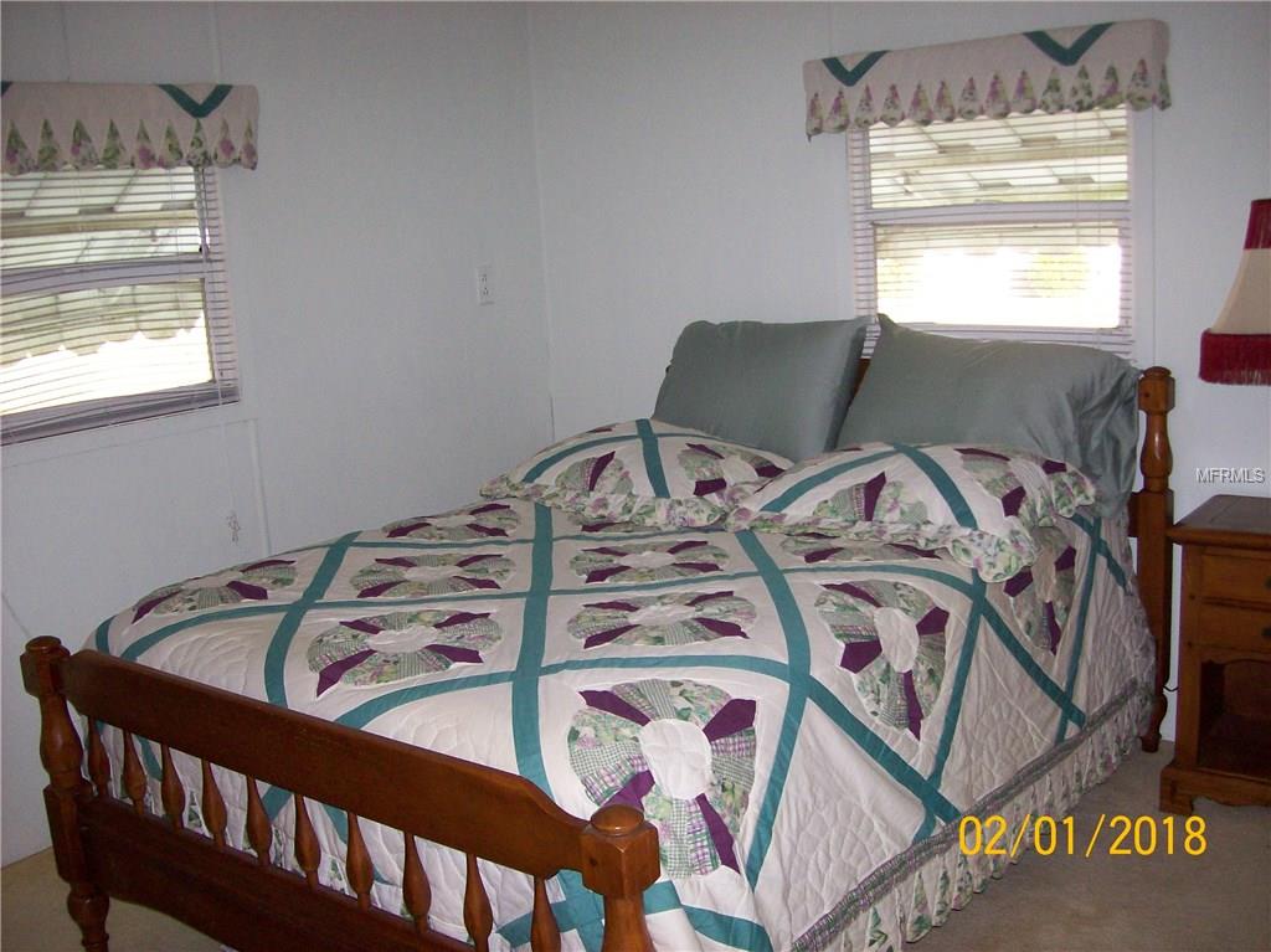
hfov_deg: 51.4
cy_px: 476
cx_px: 636
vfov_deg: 39.6
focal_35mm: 36
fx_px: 1321
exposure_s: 1/64
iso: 140
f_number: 2.7
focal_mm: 6
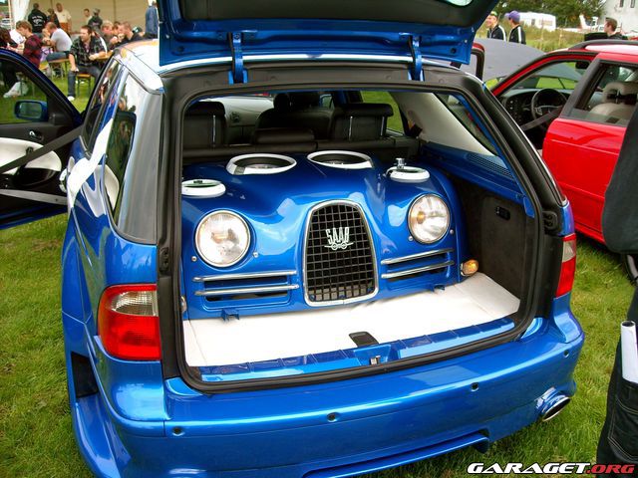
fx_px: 645
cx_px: 319
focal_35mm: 35
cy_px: 239
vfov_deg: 40.7
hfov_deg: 52.6
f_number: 2.8
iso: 64
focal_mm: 5.7
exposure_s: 1/250
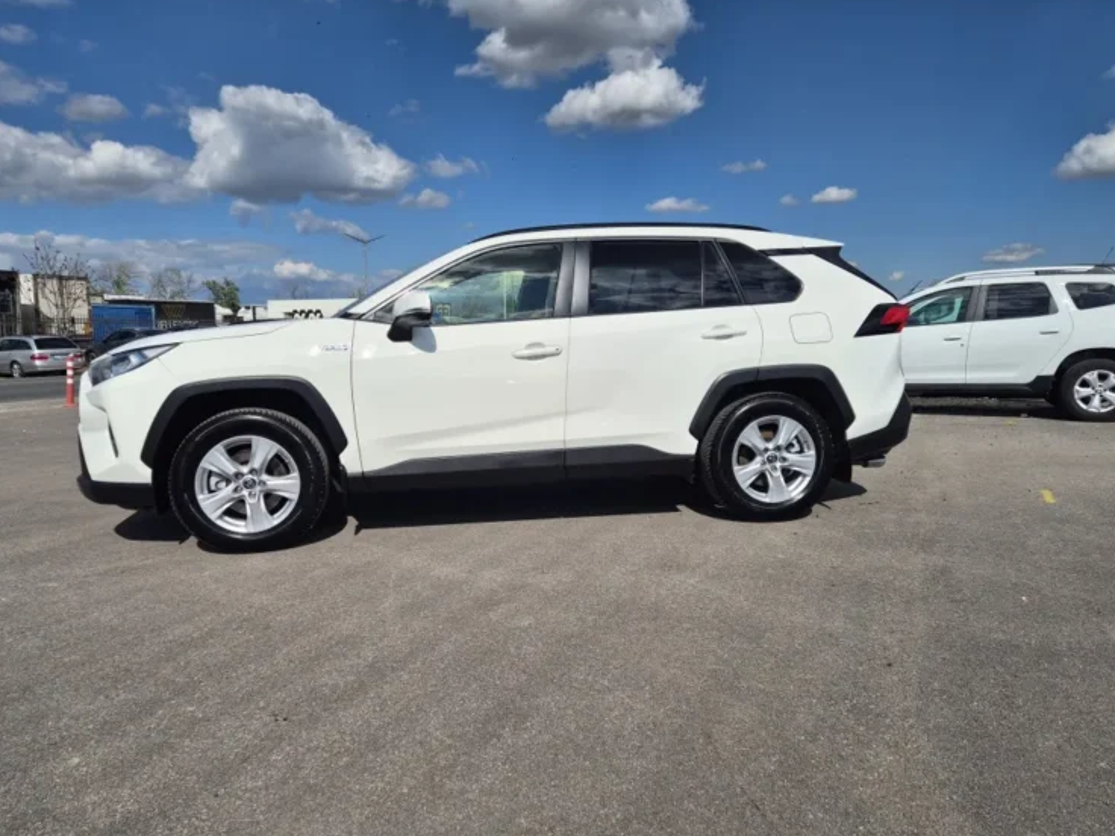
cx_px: 553
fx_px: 773
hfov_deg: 71.6
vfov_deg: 56.8
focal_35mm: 24
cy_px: 403
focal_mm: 5.4
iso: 25
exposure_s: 1/4688
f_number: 1.8
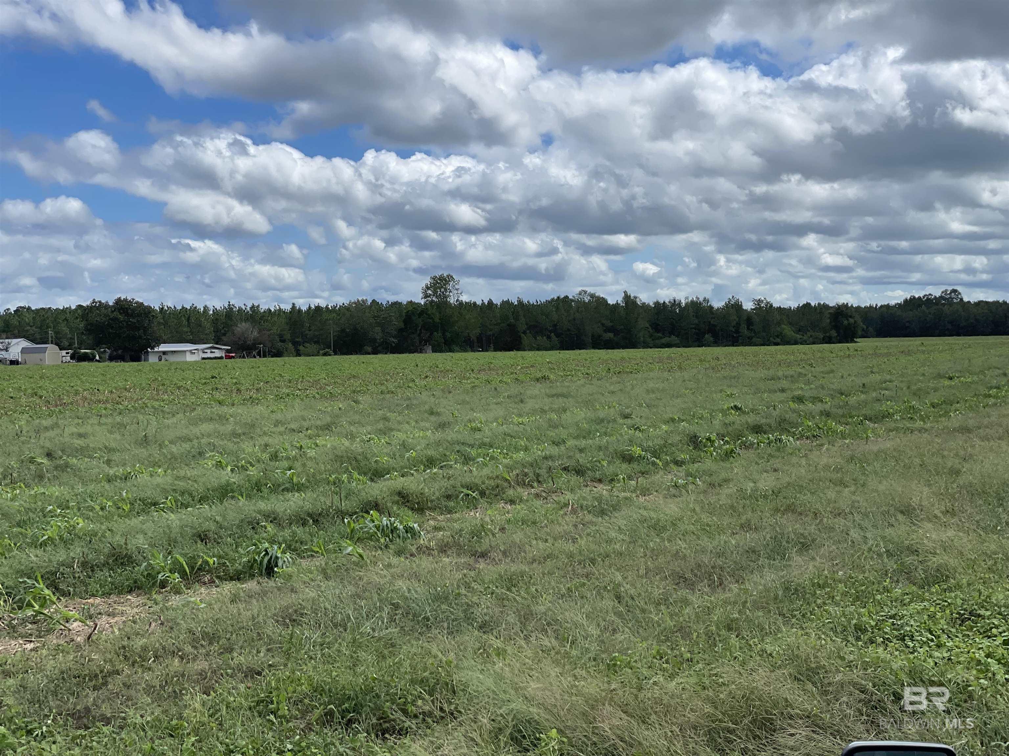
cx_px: 504
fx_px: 1516
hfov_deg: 36.8
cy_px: 378
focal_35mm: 52
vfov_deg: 28.0
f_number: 2
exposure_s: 1/3195
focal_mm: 6
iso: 32
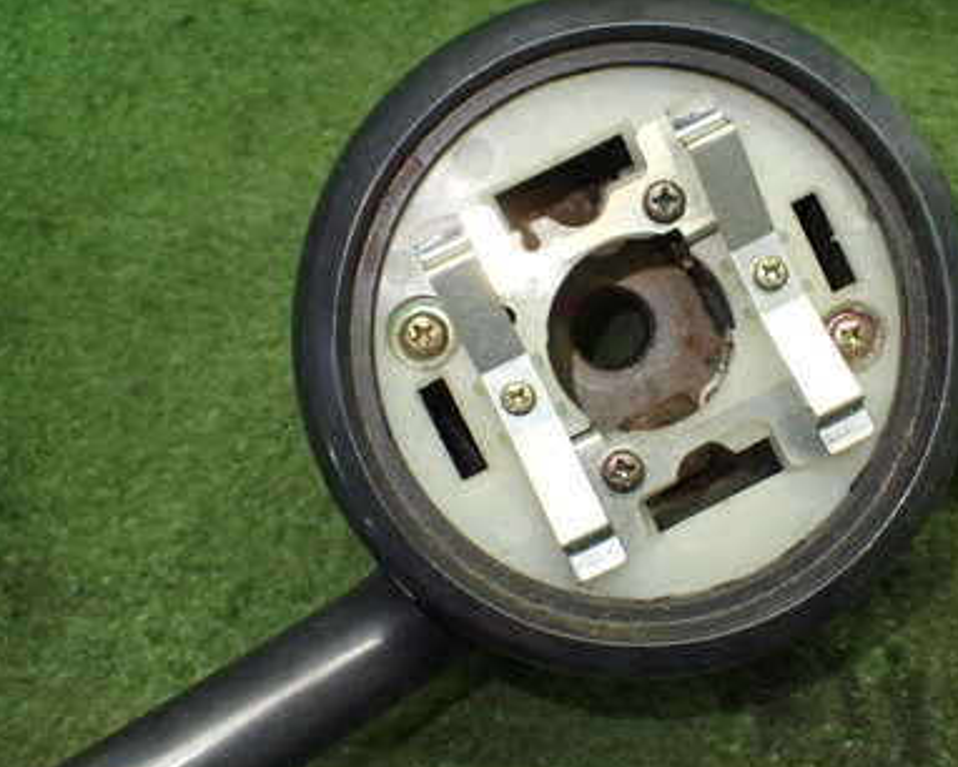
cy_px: 358
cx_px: 660
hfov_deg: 39.7
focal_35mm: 46
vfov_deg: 32.8
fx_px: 1305
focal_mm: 5.4
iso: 640
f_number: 2.3
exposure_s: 1/125
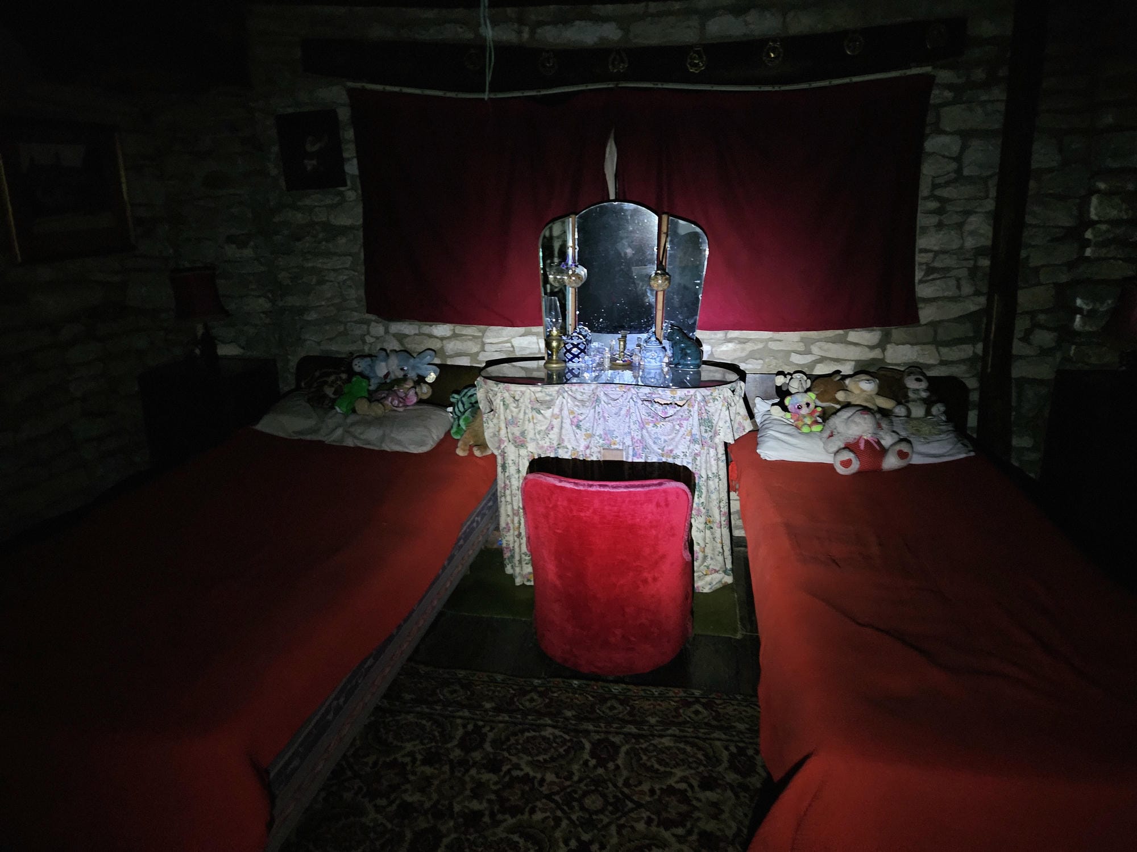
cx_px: 568
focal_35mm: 23
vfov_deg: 58.9
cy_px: 426
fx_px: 755
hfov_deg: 73.9
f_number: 1.8
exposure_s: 1/16.7
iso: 1600
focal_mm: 5.4
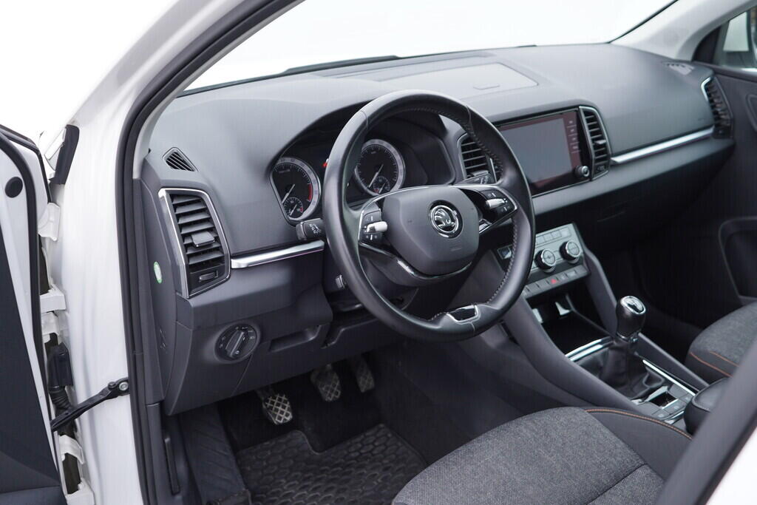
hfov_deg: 53.1
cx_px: 378
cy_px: 252
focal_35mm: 36
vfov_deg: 36.9
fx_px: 757
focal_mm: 24
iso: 125
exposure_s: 1/40
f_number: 2.8
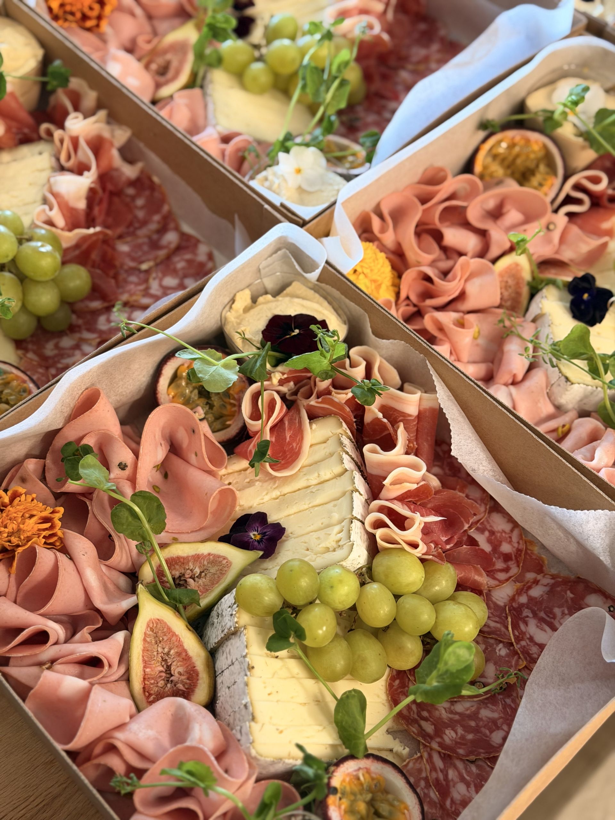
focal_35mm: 48
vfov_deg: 39.7
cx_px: 308
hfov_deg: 30.3
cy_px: 410
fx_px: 1137
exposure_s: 1/50
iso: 200
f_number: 1.78
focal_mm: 6.76
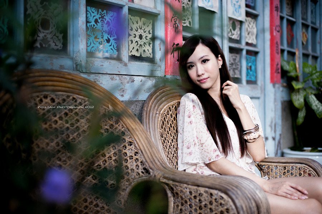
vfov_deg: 26.9
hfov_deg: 39.6
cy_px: 107
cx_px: 161
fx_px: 447
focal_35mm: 50
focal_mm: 50
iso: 100
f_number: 2
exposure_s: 1/640
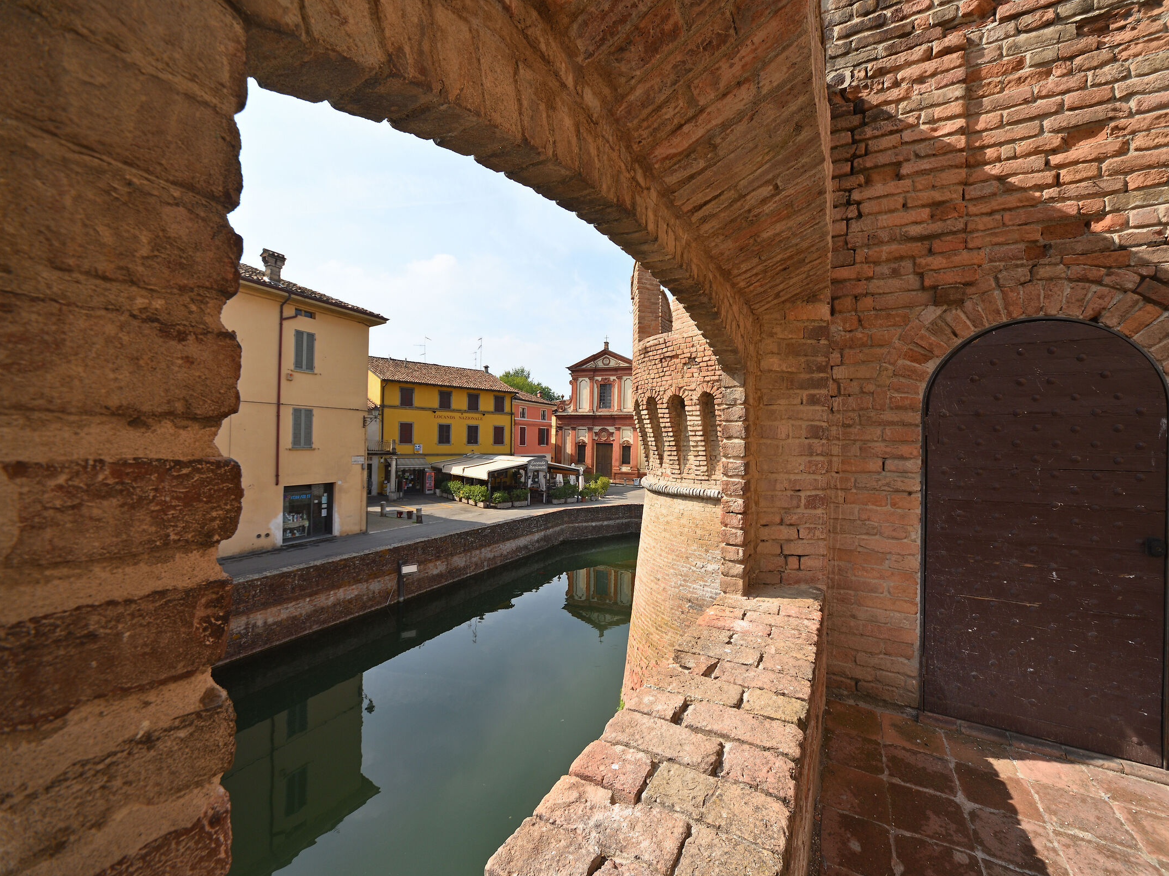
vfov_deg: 89.9
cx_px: 621
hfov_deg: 106.0
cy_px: 439
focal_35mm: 13
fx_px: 439
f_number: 10
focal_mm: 12
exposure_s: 1/250
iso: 200
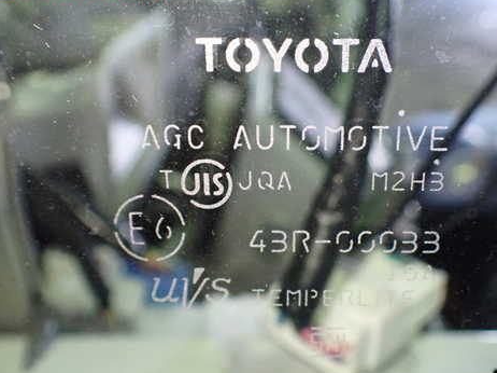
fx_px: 560
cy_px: 213
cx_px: 286
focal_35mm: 39
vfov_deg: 36.7
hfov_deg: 47.7
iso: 800
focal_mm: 5.4
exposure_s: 1/80
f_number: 2.3
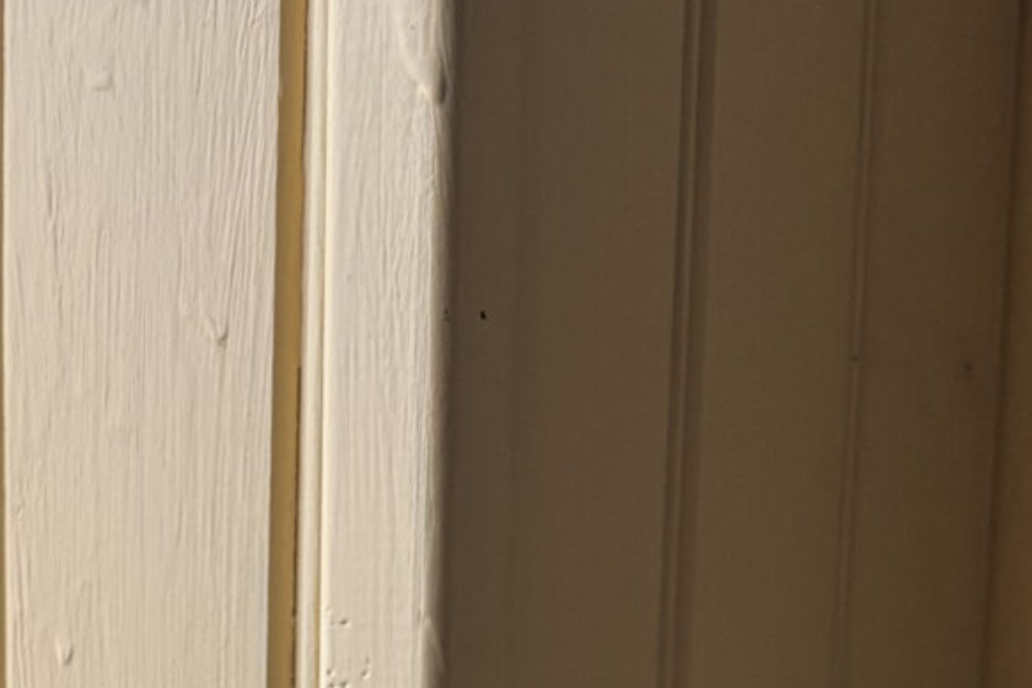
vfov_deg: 10.7
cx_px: 238
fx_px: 3411
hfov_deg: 17.1
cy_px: 1321
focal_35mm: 119
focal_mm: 5.96
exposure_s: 1/60
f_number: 1.6
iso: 160
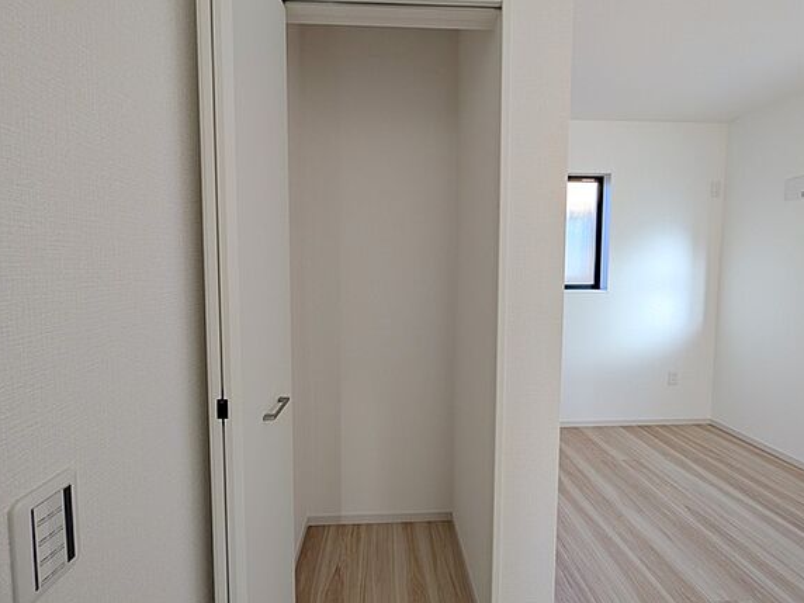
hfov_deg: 106.2
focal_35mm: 13
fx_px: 302
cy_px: 280
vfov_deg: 89.8
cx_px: 399
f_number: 1.7
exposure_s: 1/173
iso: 52
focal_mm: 2.02
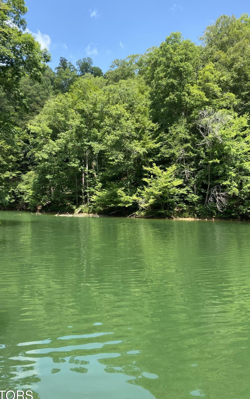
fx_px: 349
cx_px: 109
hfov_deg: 39.4
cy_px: 185
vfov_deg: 59.6
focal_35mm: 32
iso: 32
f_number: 1.8
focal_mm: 4.25
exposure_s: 1/733
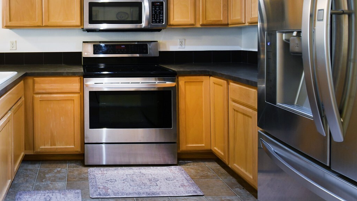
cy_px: 113
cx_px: 81
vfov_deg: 44.3
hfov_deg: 66.5
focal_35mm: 26
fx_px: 246
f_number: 11
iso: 200
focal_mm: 10
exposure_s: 1/2
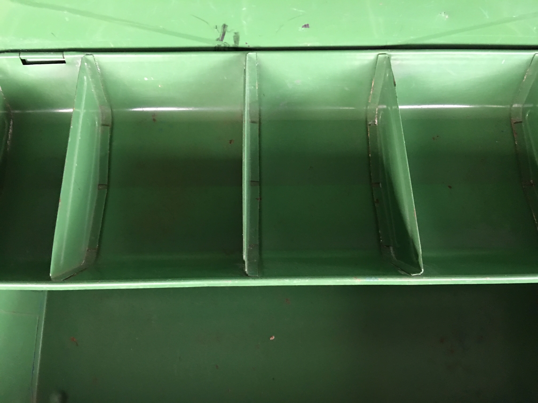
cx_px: 269
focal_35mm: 29
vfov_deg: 48.2
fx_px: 451
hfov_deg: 61.7
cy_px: 202
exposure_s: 1/10
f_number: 2.2
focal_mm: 4.15
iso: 100
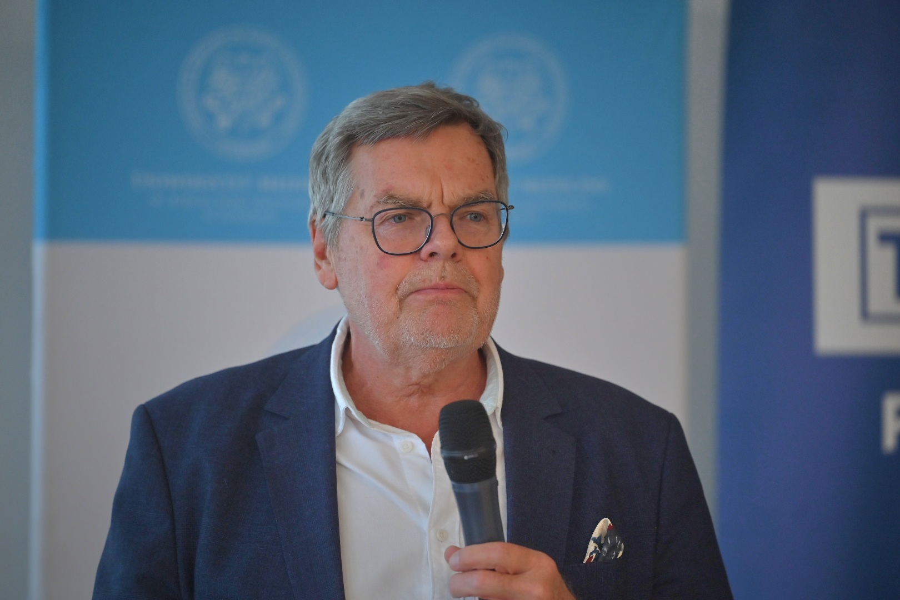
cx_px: 450
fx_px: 4500
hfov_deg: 11.4
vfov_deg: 7.6
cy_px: 300
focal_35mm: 180
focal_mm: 180
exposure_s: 1/400
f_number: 2.8
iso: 1000
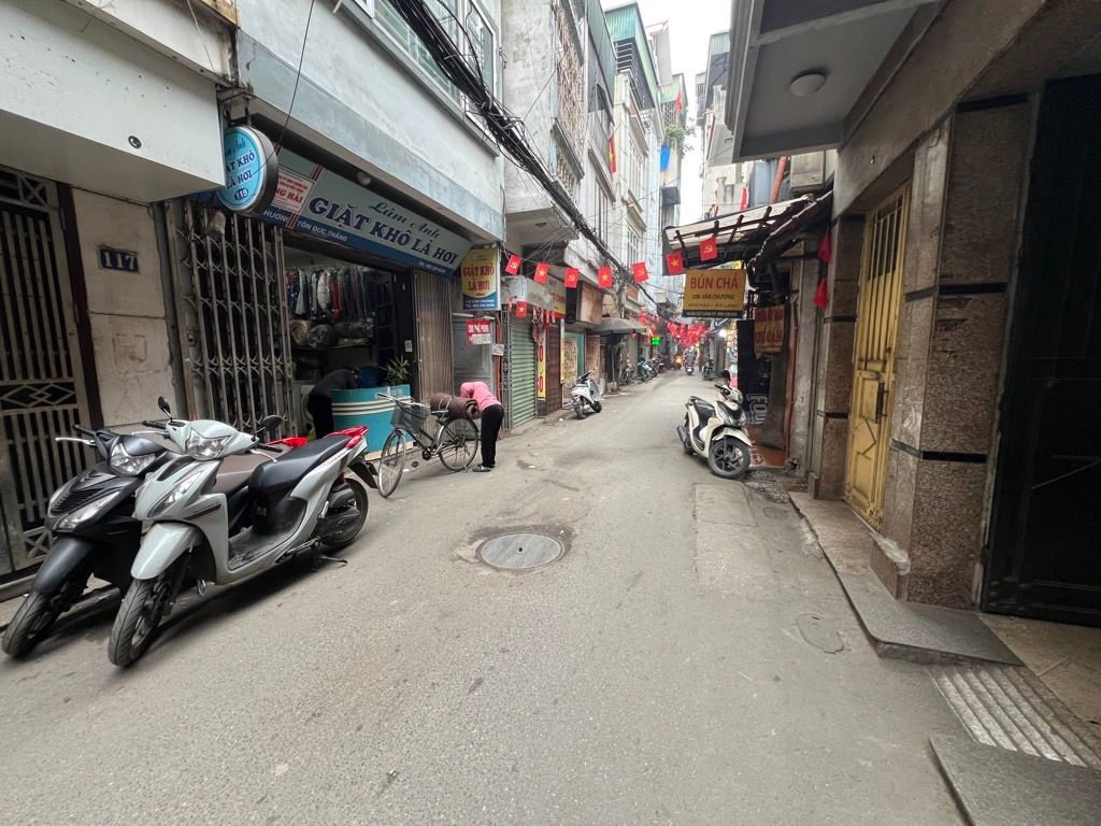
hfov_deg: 106.2
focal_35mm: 13
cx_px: 550
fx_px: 413
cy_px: 413
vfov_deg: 89.9
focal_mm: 1.57
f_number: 1.8
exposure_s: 1/100
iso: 160
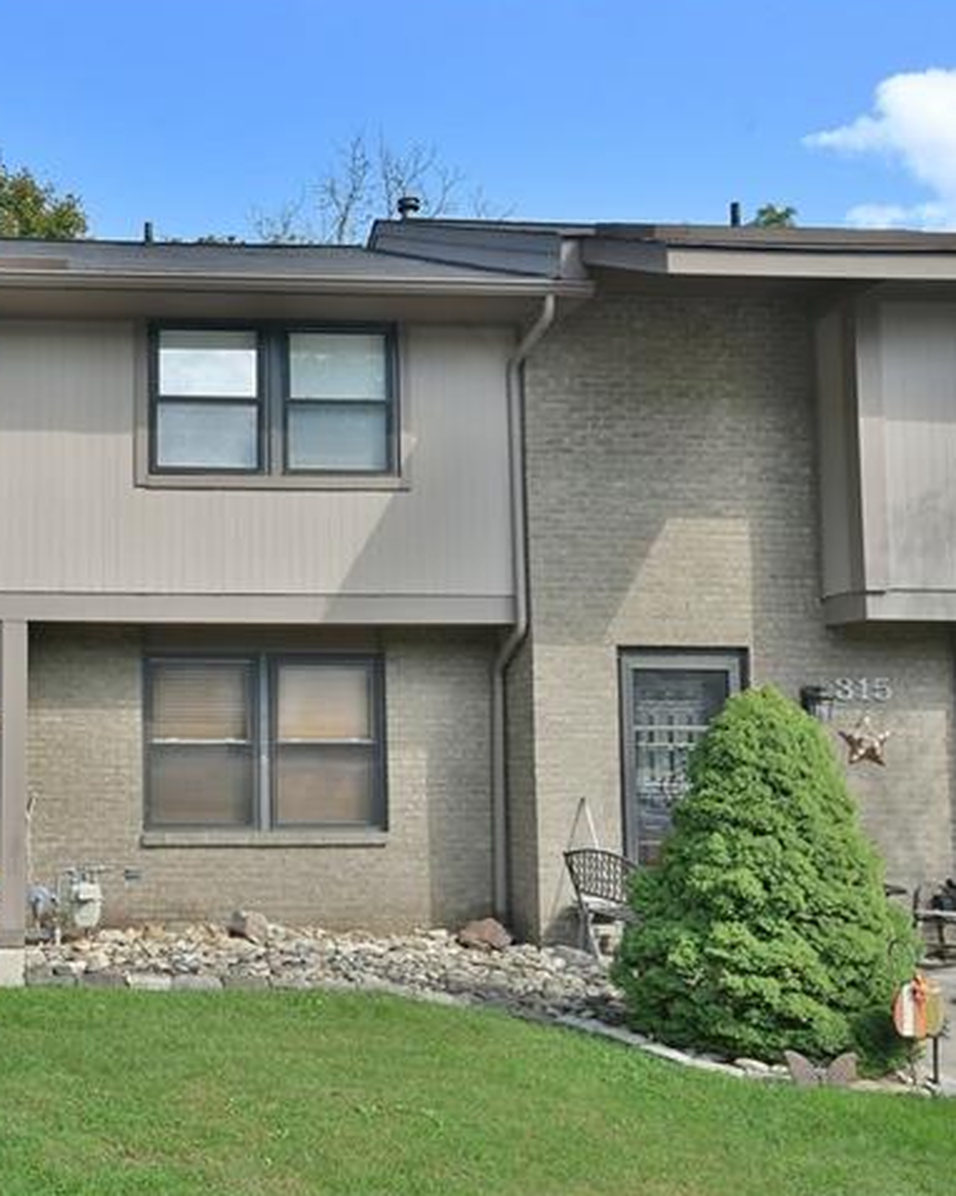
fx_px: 1168
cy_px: 644
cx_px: 85
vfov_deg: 54.2
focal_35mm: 33
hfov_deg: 40.9
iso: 800
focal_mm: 14
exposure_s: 1/160
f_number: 13
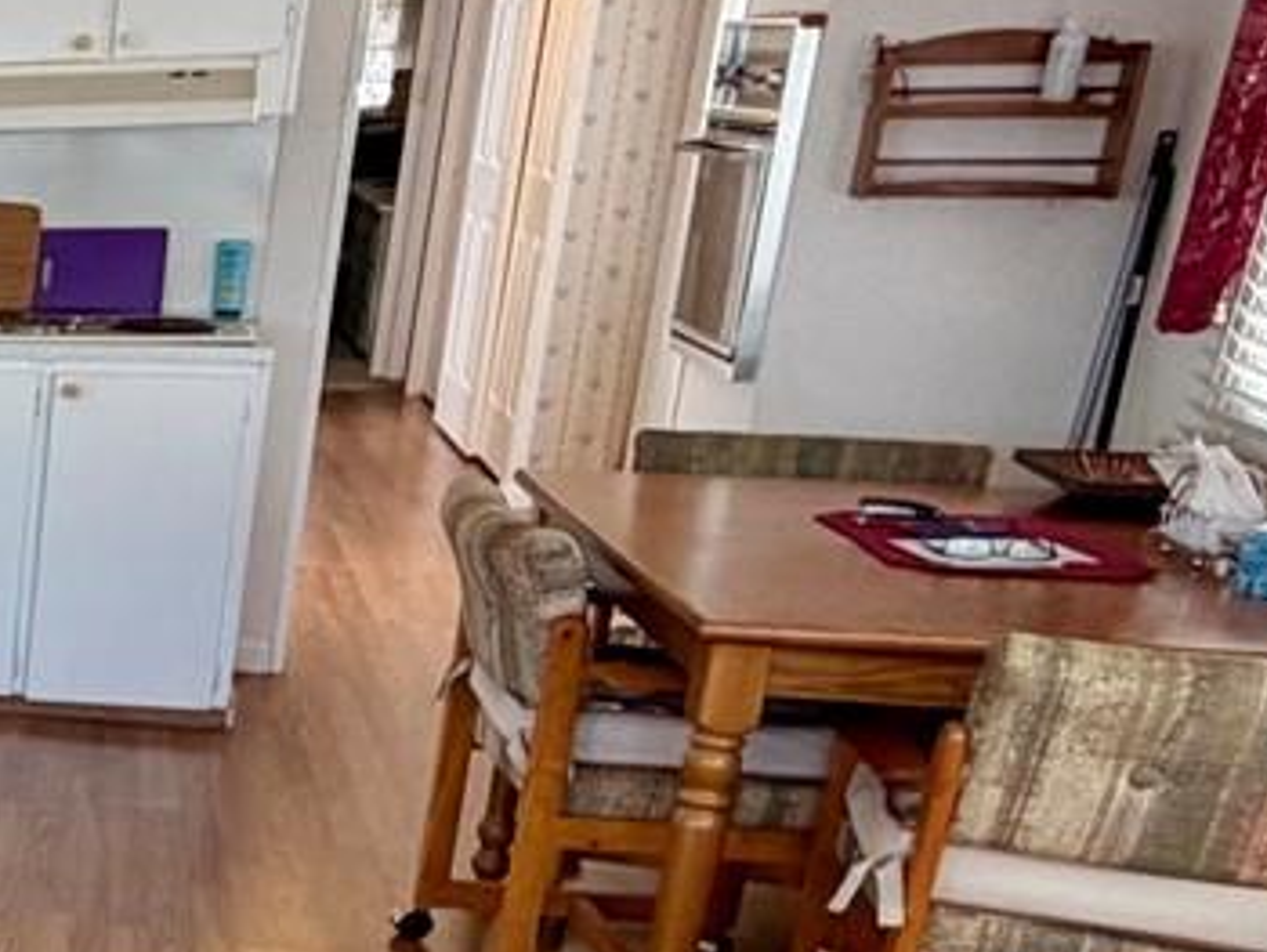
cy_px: 793
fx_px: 2344
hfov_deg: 21.4
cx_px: -938
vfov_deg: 22.6
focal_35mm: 64
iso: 160
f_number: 2.2
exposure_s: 1/121
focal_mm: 2.22
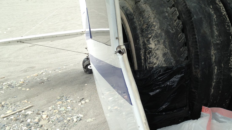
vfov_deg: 22.7
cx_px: 156
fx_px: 326
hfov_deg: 38.7
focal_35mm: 53
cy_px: 65
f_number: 2.4
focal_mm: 4.12
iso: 50
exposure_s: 1/516
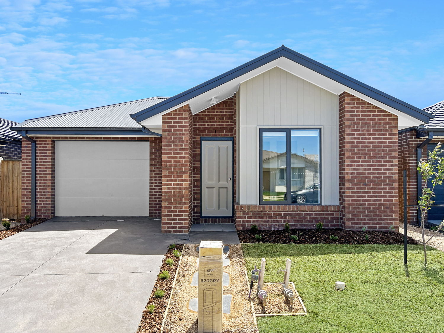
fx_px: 333
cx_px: 222
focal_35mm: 26
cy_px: 166
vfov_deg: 53.1
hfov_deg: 67.3
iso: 50
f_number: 1.5
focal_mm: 5.7
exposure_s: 1/3077
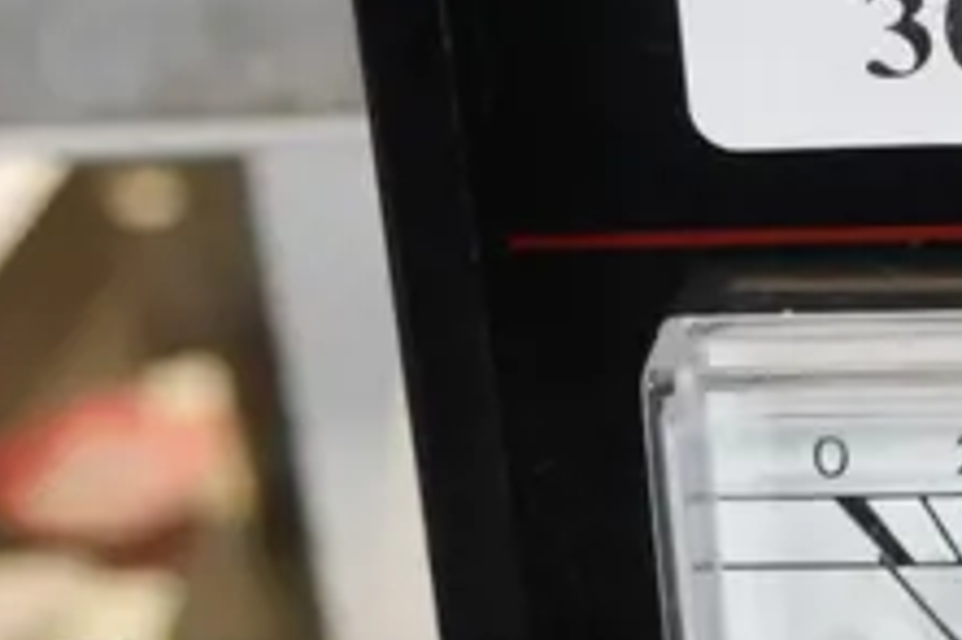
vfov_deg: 8.2
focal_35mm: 164
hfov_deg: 11.0
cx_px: 2137
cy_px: -233
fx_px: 4379
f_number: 4
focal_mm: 17
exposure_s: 1/60
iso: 1000
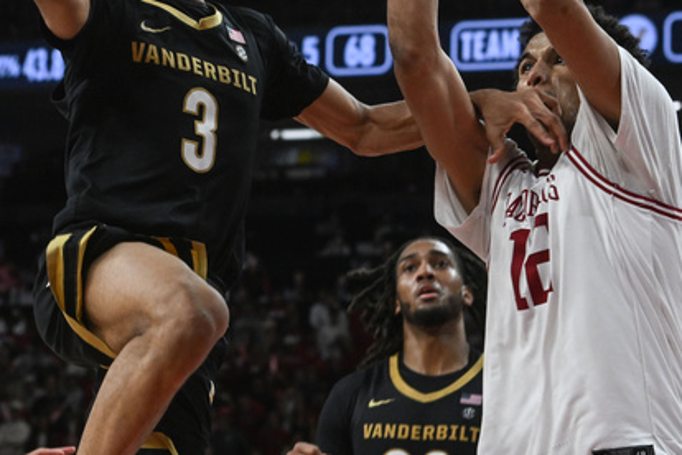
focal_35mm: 173
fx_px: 3277
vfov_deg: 7.9
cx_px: 156
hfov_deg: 11.8
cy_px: 149
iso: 2000
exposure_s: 1/1000
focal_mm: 70
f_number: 4
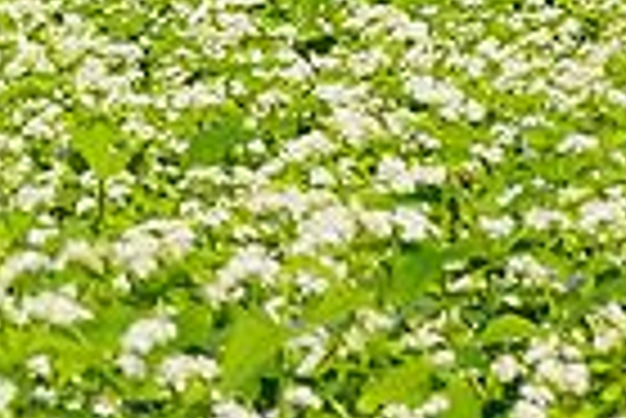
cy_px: -519
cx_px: 63
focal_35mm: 593
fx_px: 10315
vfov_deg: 2.3
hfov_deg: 3.5
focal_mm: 55
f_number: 13
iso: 100
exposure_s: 1/160
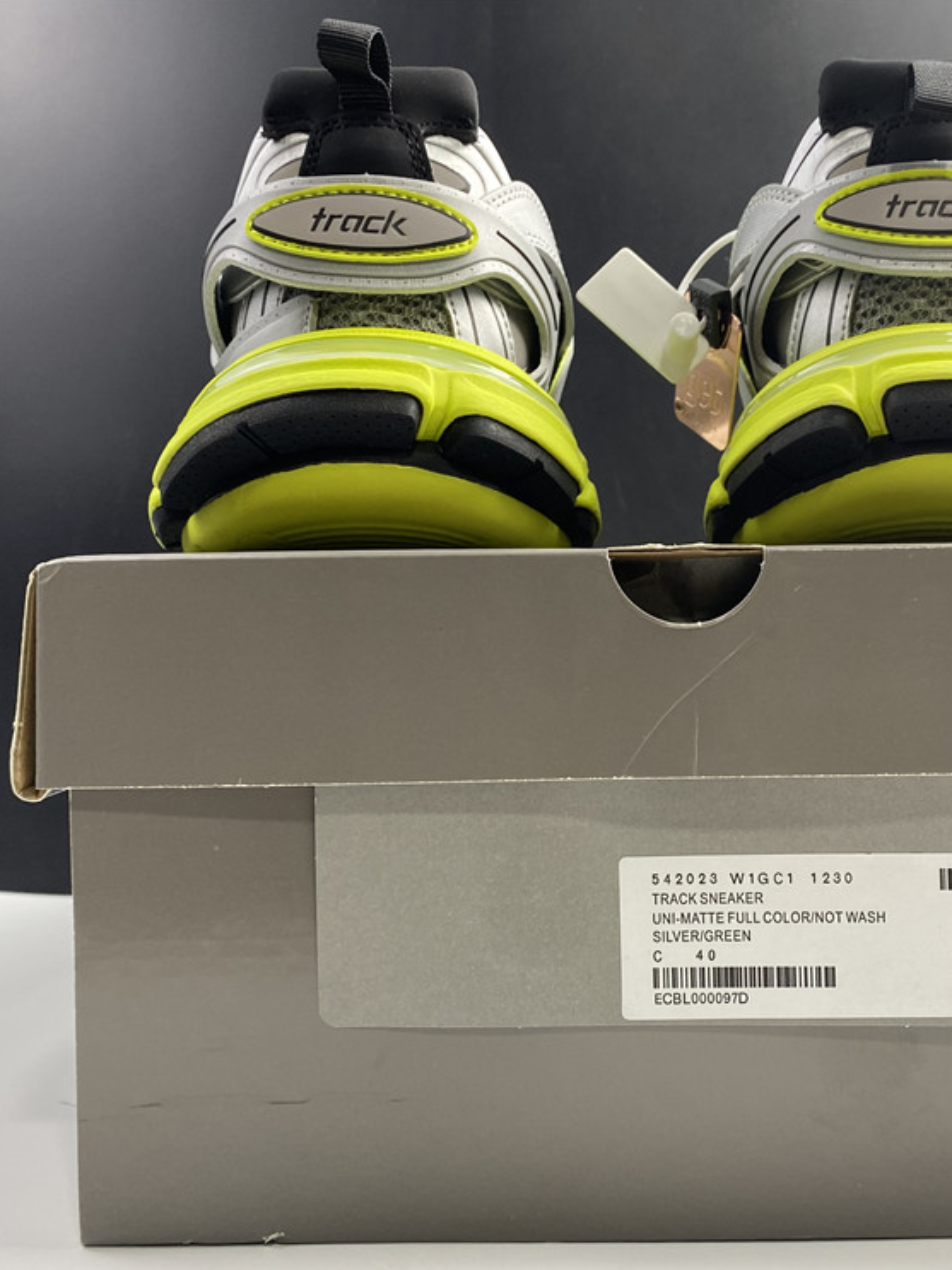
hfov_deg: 40.1
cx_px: 643
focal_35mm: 35
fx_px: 1284
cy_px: 634
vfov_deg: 52.6
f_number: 1.8
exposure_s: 1/50
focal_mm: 4.25
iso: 80
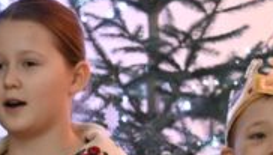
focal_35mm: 386
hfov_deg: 5.6
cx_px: -6
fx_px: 2798
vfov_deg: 3.2
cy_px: 254
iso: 3200
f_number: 2.8
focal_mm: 75
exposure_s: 1/80
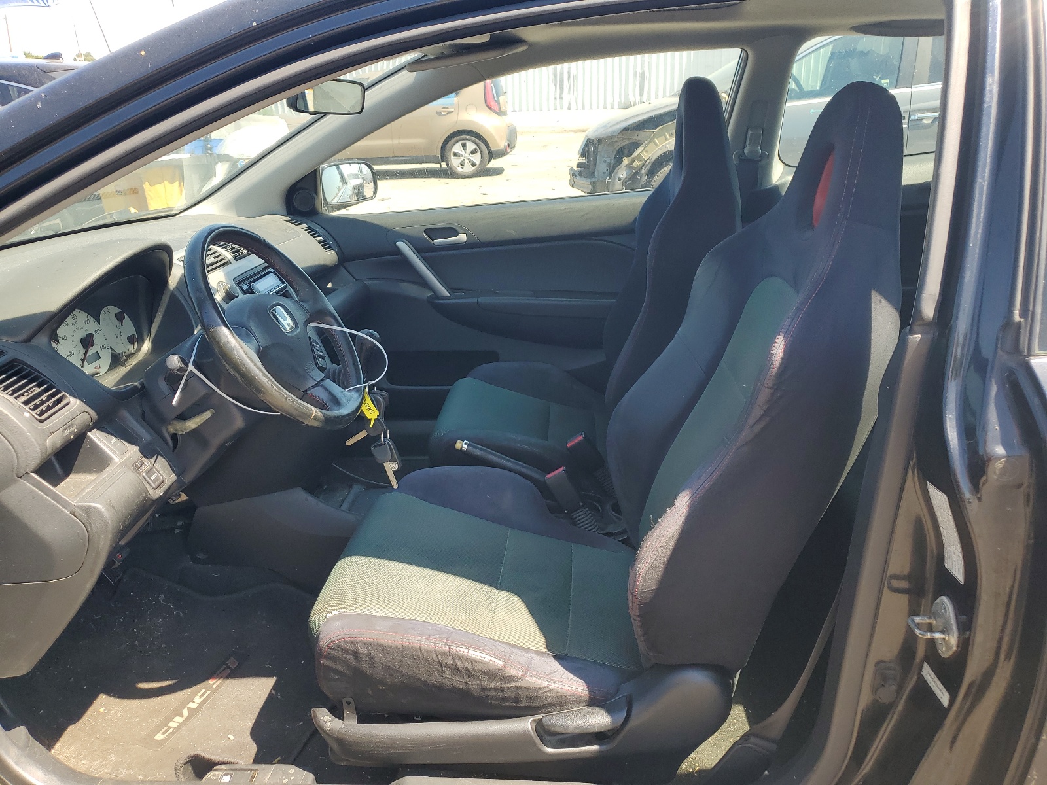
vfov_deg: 53.1
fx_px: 786
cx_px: 524
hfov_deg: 67.3
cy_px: 392
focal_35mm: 26
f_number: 1.5
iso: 50
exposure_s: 1/526
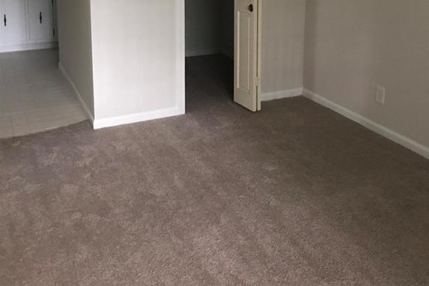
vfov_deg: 32.2
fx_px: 465
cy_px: 18
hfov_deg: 49.6
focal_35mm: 39
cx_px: 215
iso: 100
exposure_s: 1/5
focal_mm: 3.99
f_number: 1.8
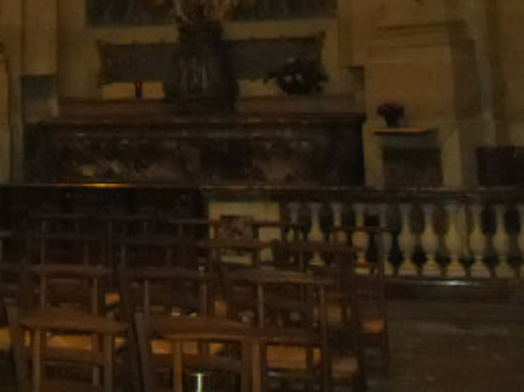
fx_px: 1105
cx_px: 111
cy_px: -136
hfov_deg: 26.2
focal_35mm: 73
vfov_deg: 18.5
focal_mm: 4.9
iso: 400
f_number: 3.5
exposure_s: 1/45
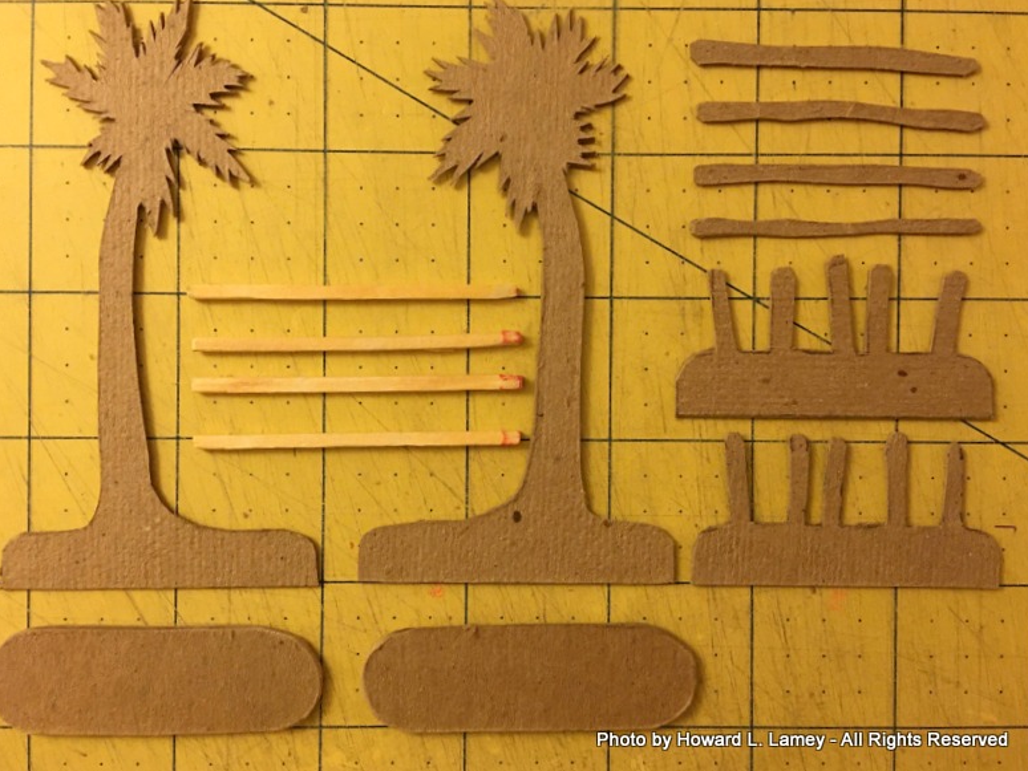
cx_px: 505
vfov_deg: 46.8
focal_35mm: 30
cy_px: 373
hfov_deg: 59.9
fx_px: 891
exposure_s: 1/15
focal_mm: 4.15
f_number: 2.2
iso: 80
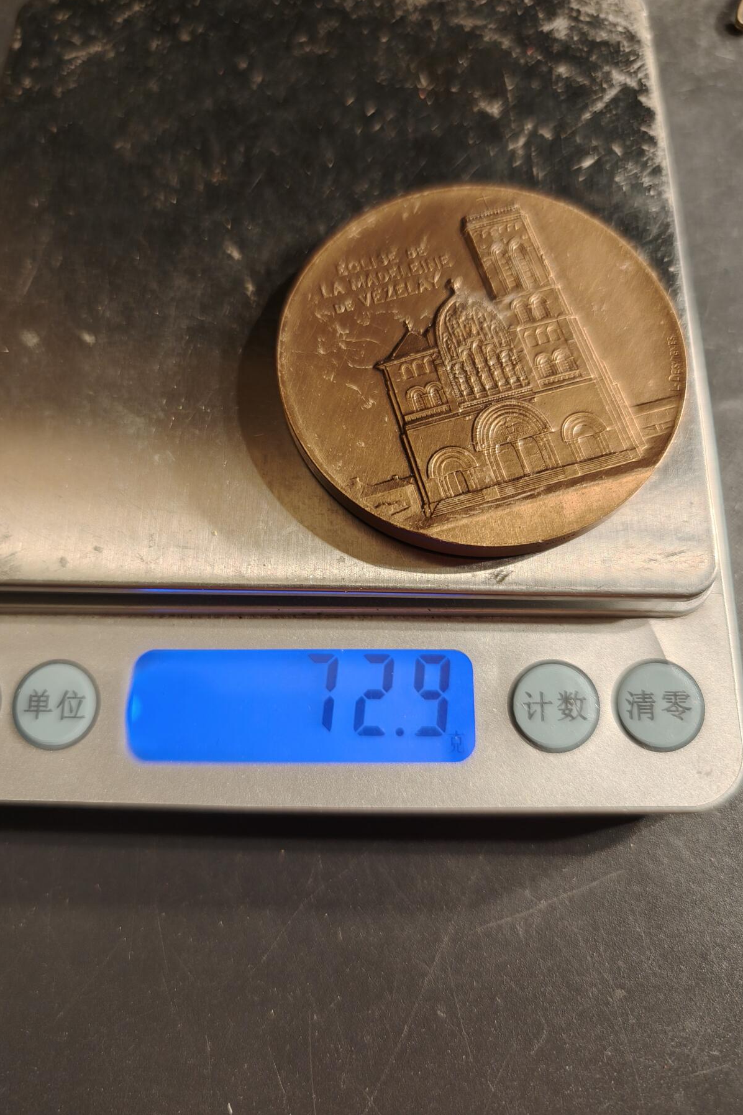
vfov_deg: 73.7
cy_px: 557
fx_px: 743
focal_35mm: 24
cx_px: 358
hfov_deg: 53.1
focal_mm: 6.06
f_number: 1.6
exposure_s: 1/133
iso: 250
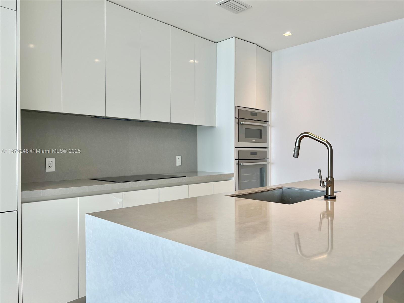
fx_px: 303
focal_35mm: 26
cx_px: 202
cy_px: 152
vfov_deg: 53.1
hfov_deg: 67.3
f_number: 1.5
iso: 40
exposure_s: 1/155
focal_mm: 5.7
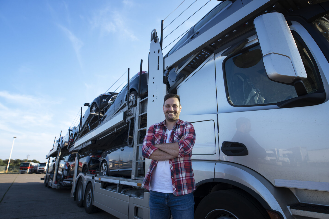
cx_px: 164
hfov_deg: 84.0
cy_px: 110
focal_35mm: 20
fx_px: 183
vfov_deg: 62.0
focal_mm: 20
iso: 250
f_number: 5
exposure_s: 1/800
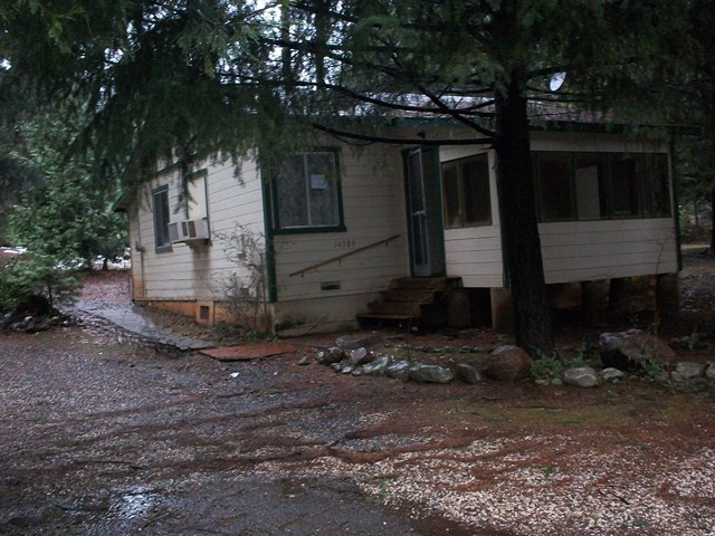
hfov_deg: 49.0
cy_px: 268
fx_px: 785
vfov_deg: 37.7
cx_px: 358
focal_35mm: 38
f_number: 4.5
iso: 250
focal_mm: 6.3
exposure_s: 1/30
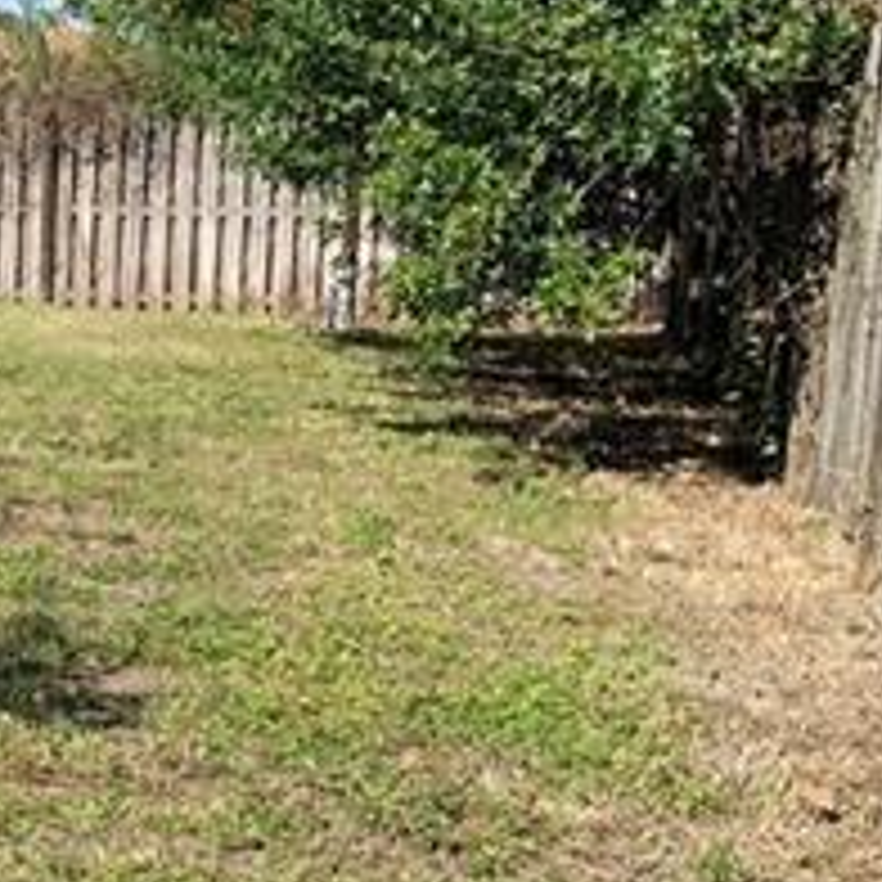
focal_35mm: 90
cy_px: 616
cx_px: -396
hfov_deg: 17.5
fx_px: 2594
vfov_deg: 19.2
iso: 25
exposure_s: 1/1953
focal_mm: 4.25
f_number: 1.8
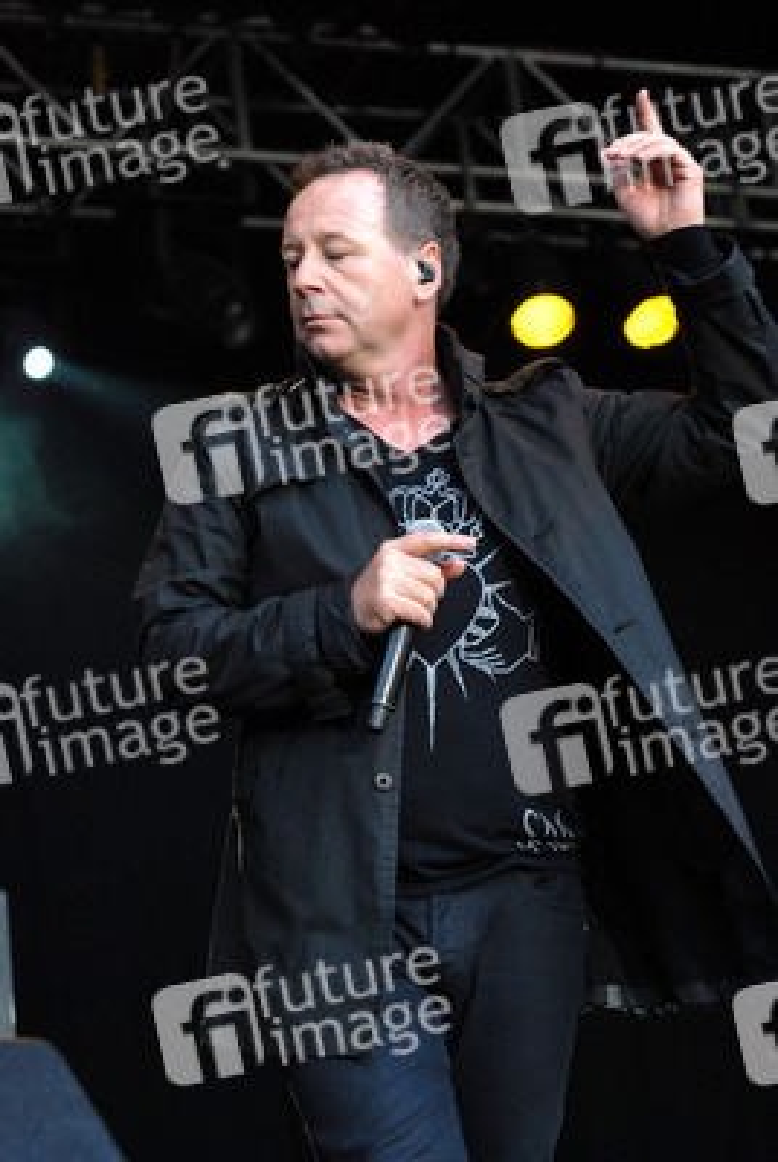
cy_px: 581
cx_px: 389
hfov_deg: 13.1
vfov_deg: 19.4
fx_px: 3392
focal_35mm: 105
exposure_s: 1/200
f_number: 4.5
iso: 400
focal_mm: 70
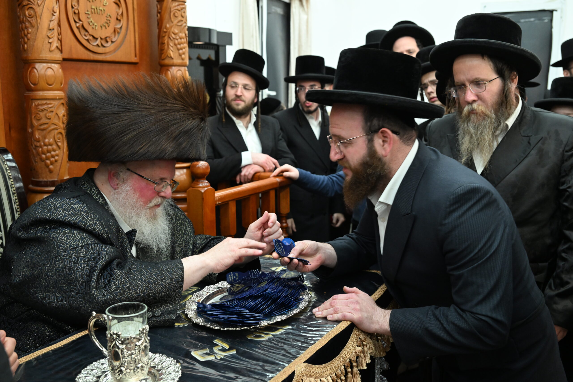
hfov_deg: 51.9
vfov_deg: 35.9
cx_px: 286
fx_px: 589
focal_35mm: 37
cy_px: 191
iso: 2500
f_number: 5
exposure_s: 1/250
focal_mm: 37
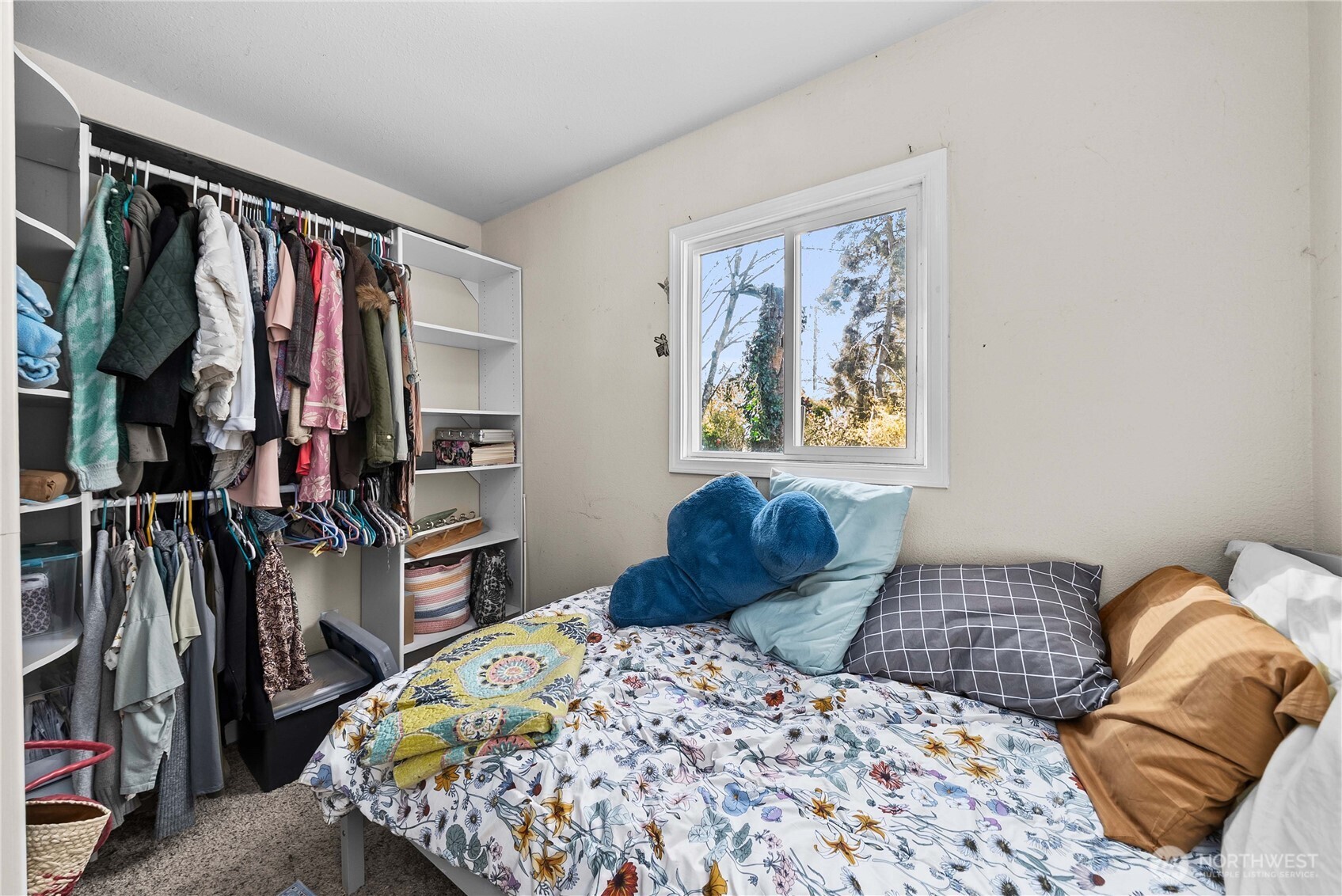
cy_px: 448
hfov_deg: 112.6
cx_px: 671
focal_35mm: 12
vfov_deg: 90.1
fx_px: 448
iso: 1000
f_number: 7.1
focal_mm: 12
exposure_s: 1/2.5
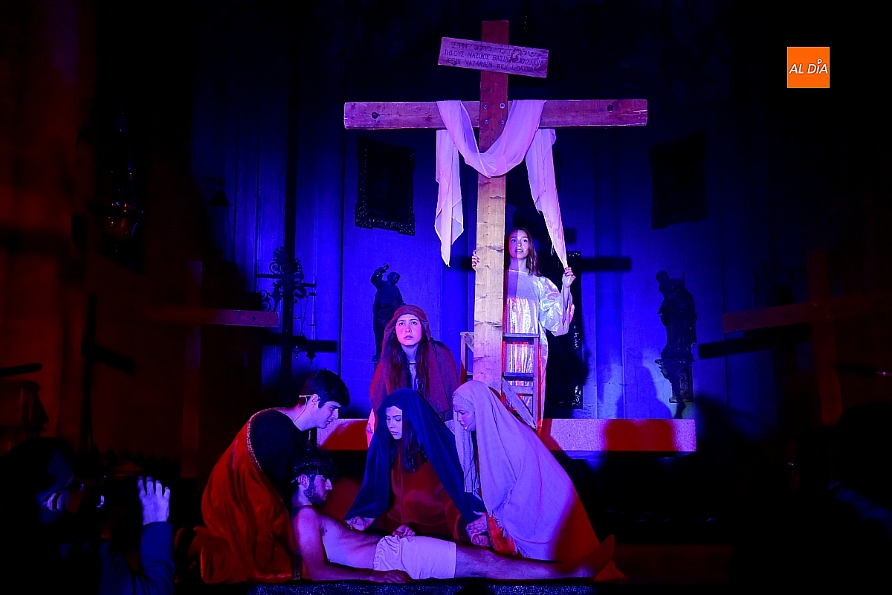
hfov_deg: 41.1
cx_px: 446
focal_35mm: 48
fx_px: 1189
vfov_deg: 28.1
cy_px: 298
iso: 8000
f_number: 11
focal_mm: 48
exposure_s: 1/250
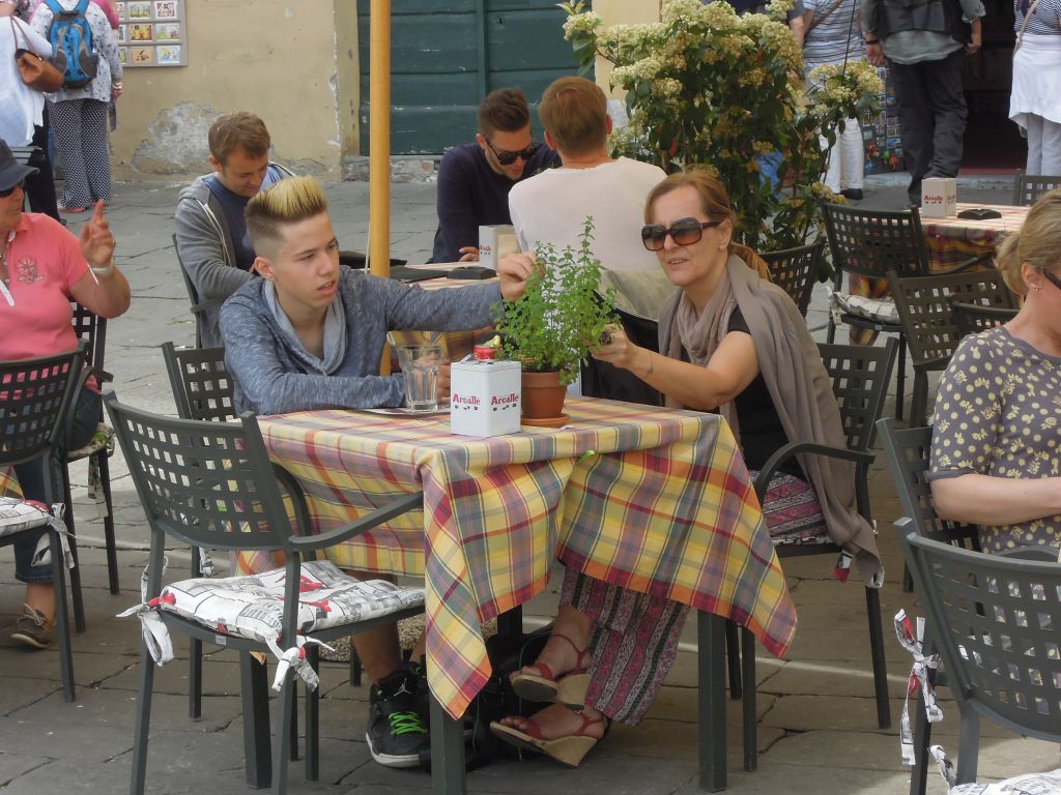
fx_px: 3065
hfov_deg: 19.6
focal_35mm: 100
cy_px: 398
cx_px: 530
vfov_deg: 14.8
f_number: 4.9
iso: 160
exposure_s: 1/200
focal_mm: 17.9
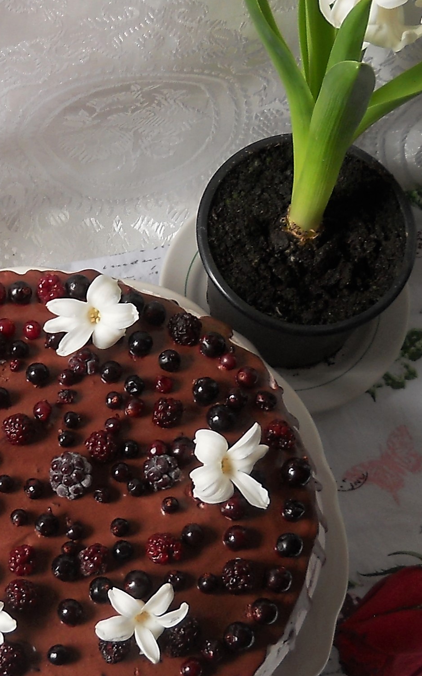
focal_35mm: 83
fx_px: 1528
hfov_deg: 15.6
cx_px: 75
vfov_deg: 24.9
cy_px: 337
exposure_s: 1/40
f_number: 3.1
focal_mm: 6.72
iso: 80
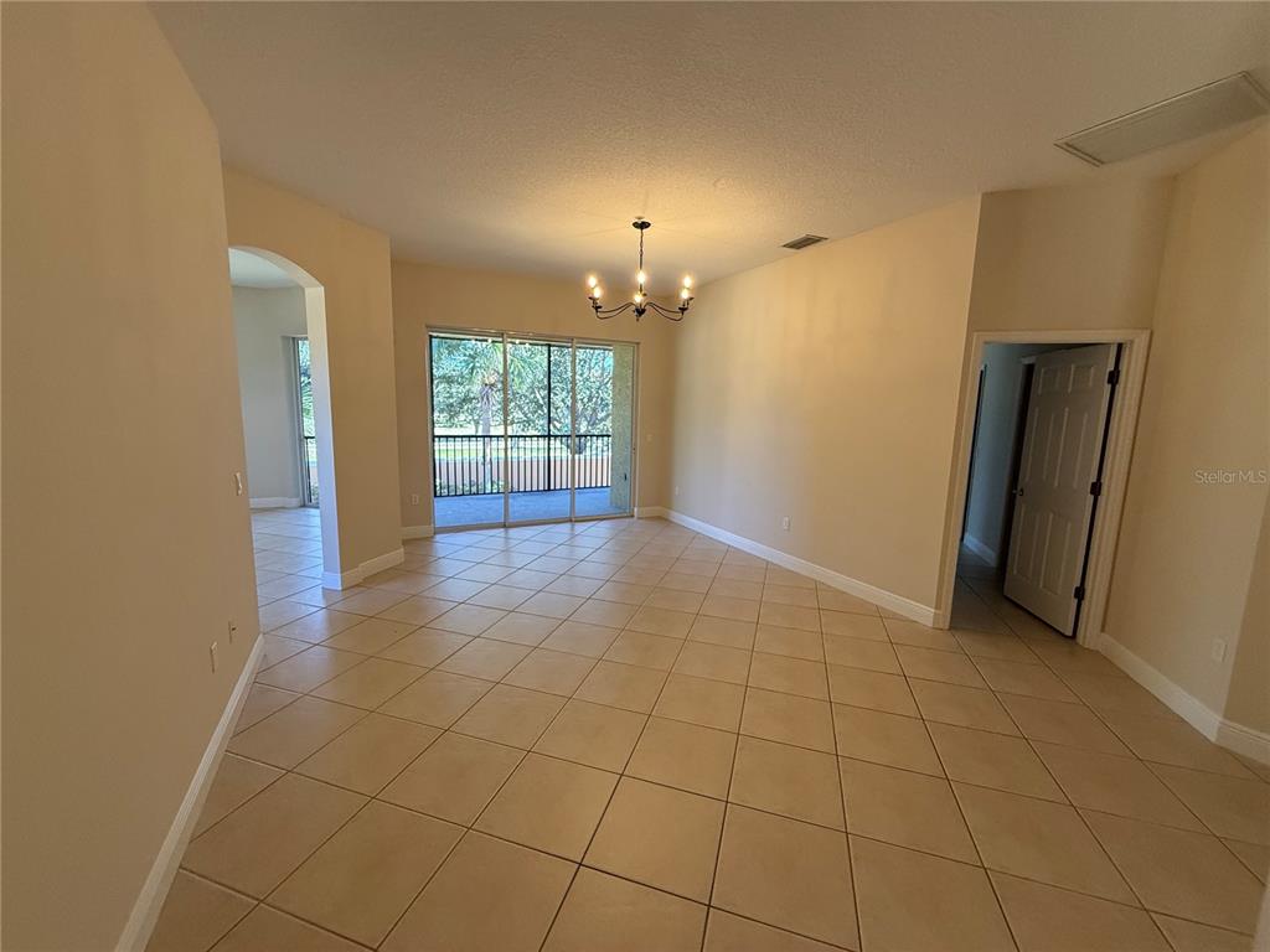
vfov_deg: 85.7
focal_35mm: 14
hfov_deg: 102.1
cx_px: 635
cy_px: 476
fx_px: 514
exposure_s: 1/120
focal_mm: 2.22
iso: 250
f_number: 2.2
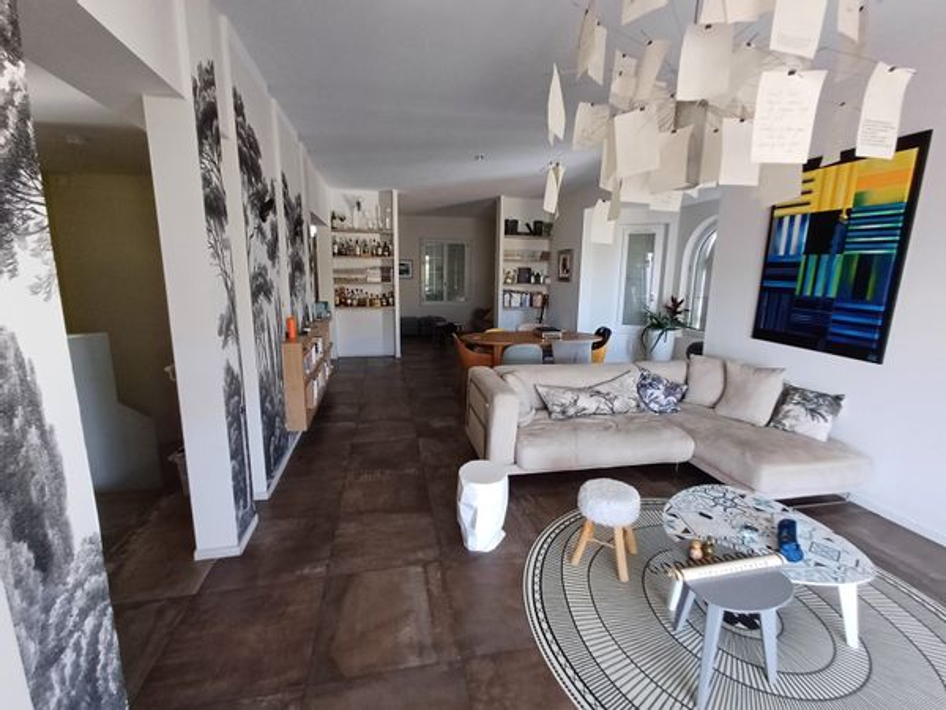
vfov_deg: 78.1
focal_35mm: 16
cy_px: 355
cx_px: 473
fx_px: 437
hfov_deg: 94.5
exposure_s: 1/50
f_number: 2.2
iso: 200
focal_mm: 1.64
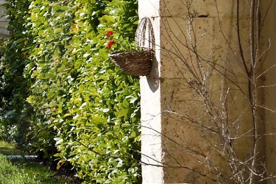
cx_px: -179
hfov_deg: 11.1
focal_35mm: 176
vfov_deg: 7.8
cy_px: 13
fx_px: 1349
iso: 200
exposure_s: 1/400
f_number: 9
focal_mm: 50
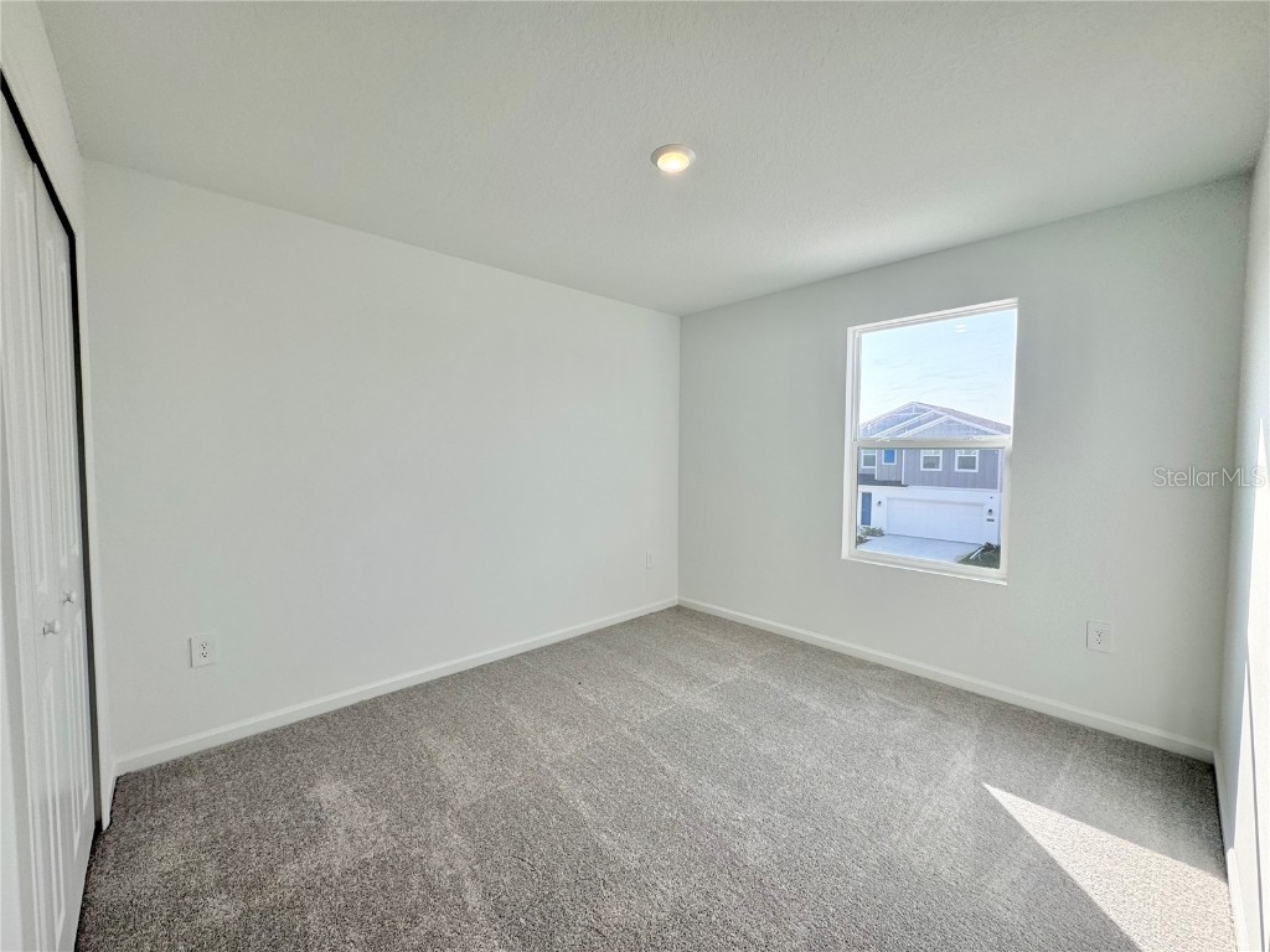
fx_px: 514
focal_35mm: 14
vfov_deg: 85.7
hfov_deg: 102.1
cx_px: 635
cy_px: 476
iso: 40
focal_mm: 2.22
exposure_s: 1/340
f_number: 2.2
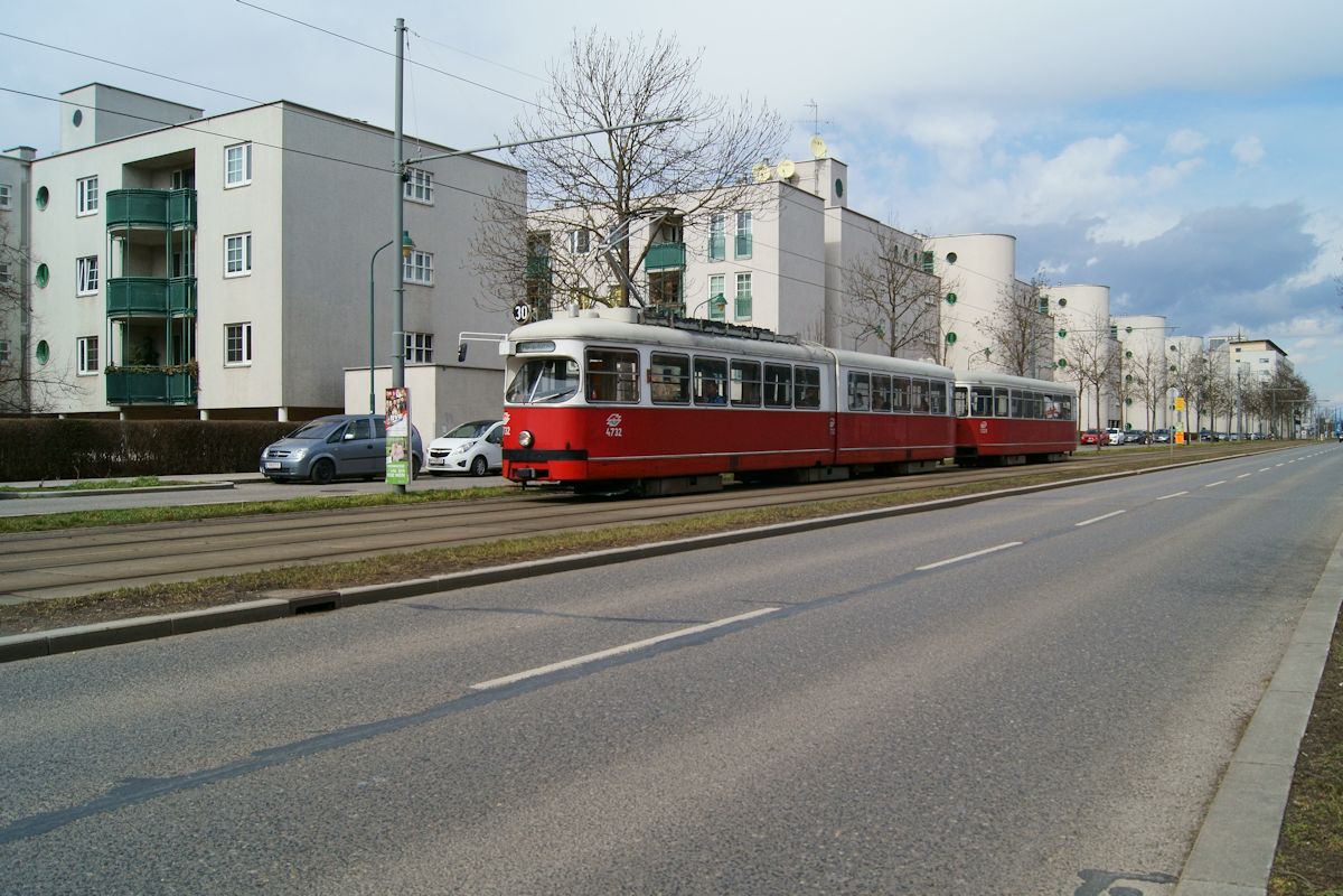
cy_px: 448
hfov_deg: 67.4
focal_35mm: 27
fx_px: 1007
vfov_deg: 47.9
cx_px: 672
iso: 200
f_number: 8
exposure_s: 1/1250
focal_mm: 18
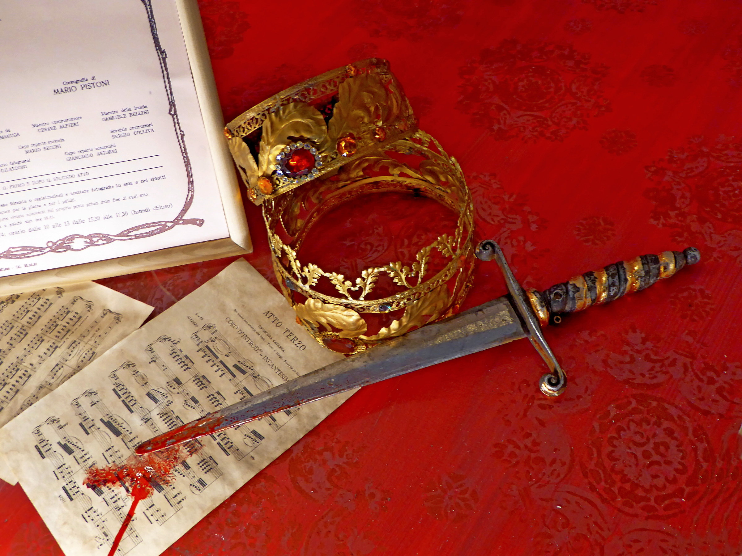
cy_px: 278
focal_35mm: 40
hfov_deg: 46.8
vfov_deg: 36.0
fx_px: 857
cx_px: 371
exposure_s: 1/25
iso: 200
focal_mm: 7.2
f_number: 3.8
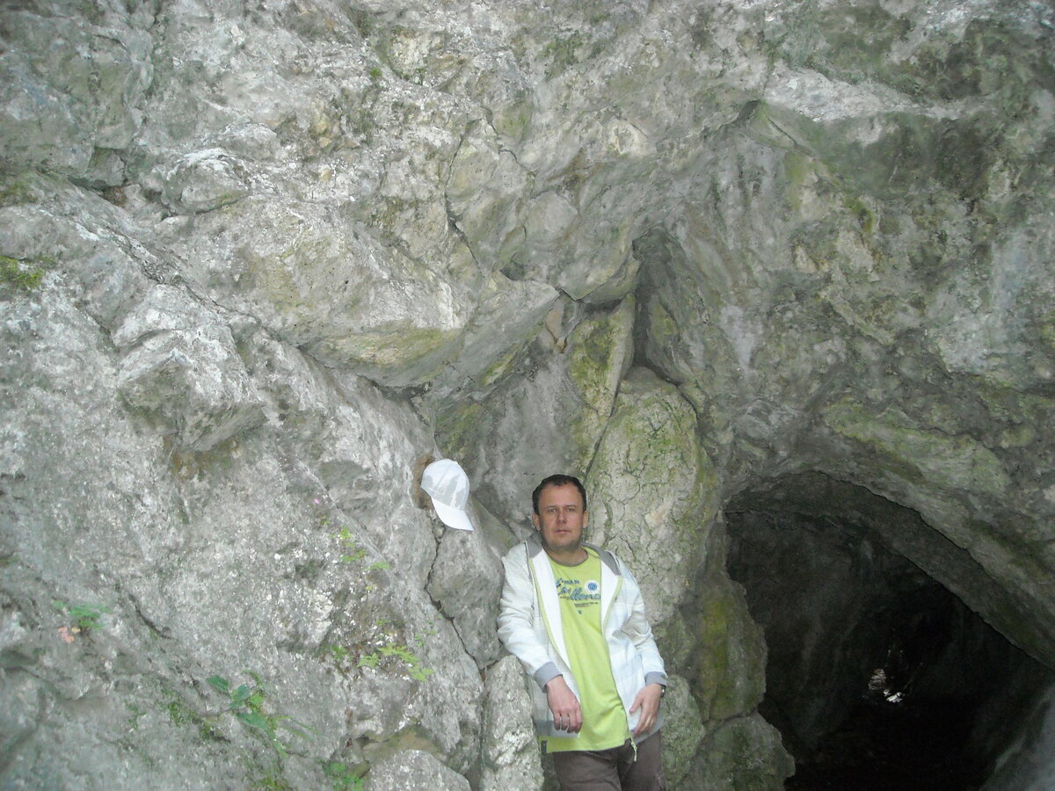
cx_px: 528
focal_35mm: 35
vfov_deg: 40.7
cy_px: 396
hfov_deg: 52.6
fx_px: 1067
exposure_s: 1/60
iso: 400
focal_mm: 5.7
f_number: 2.8
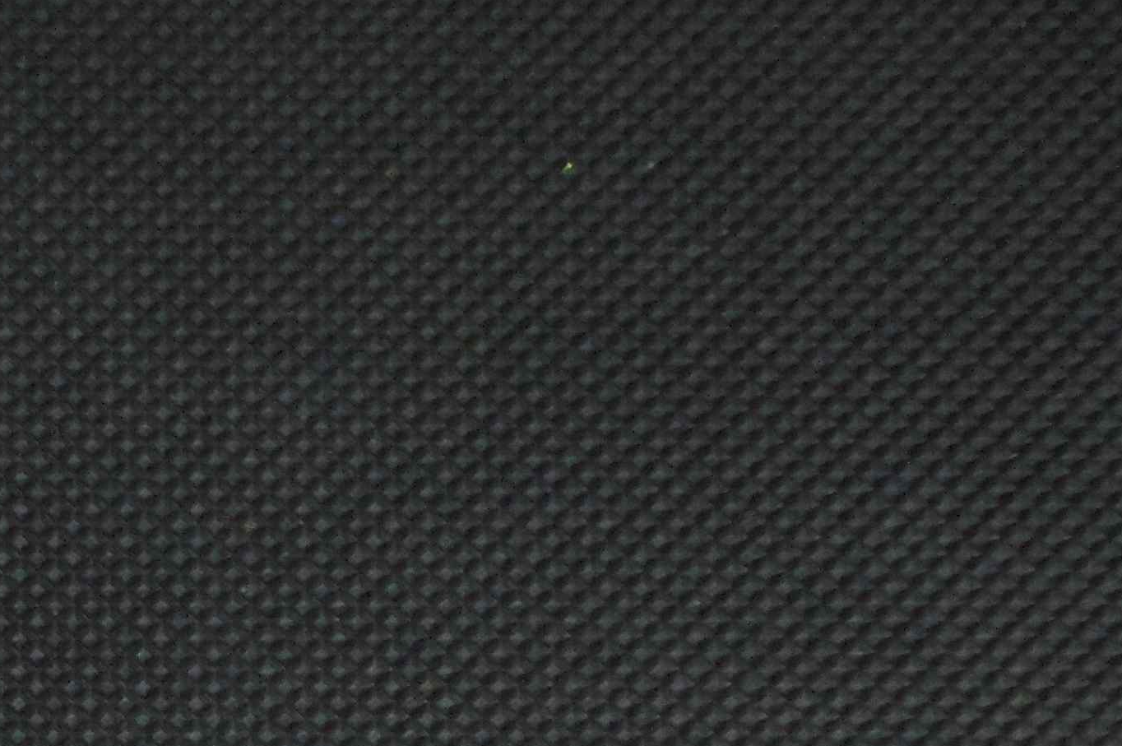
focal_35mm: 291
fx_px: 9062
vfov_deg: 4.6
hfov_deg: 7.0
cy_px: 1587
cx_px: -406
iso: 3200
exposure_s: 1/60
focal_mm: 44
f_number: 5.3
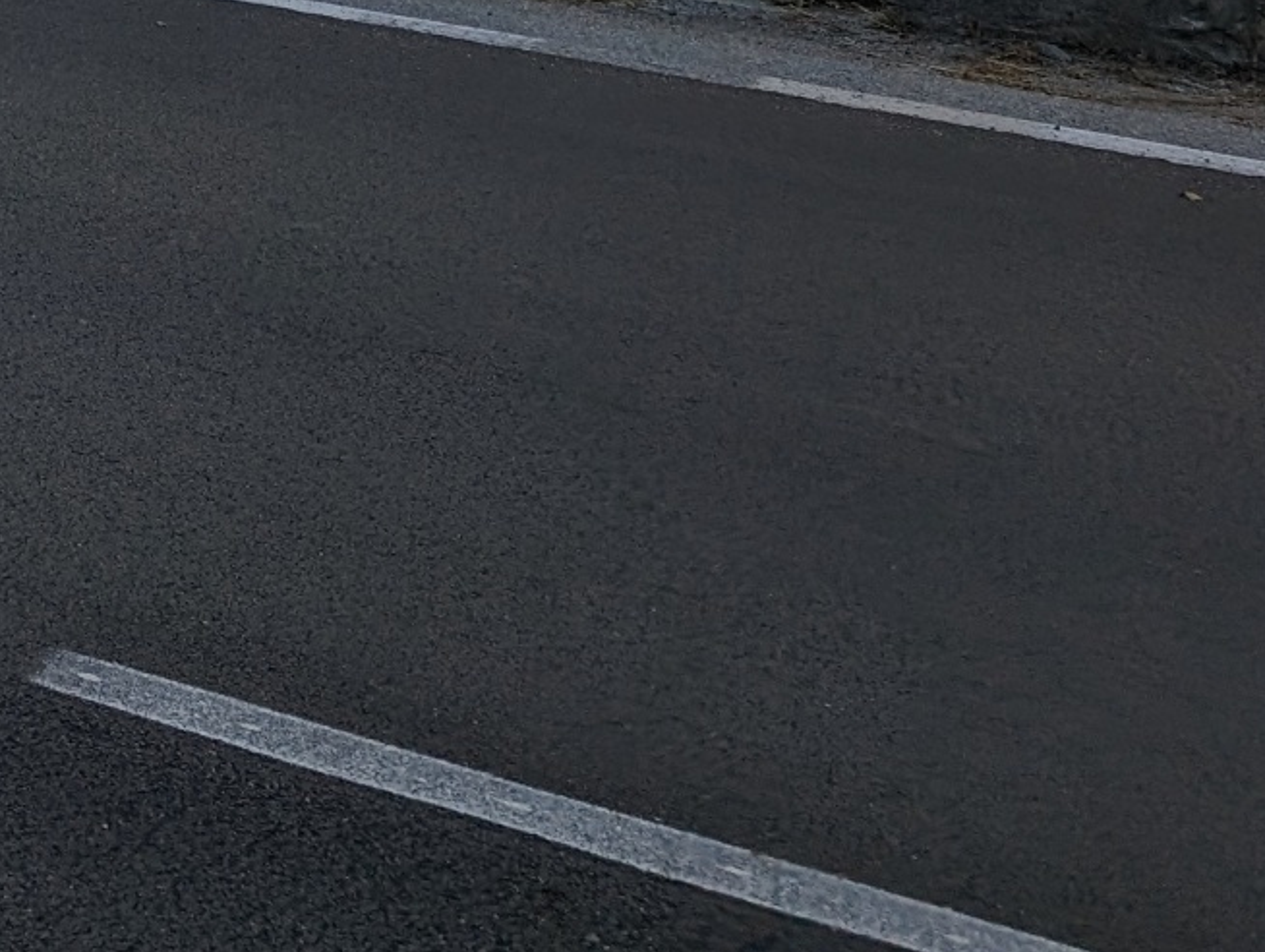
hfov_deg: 17.4
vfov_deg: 13.8
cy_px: -836
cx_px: -944
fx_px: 3439
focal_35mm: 94
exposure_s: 1/1185
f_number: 1.68
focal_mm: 6.9
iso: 19
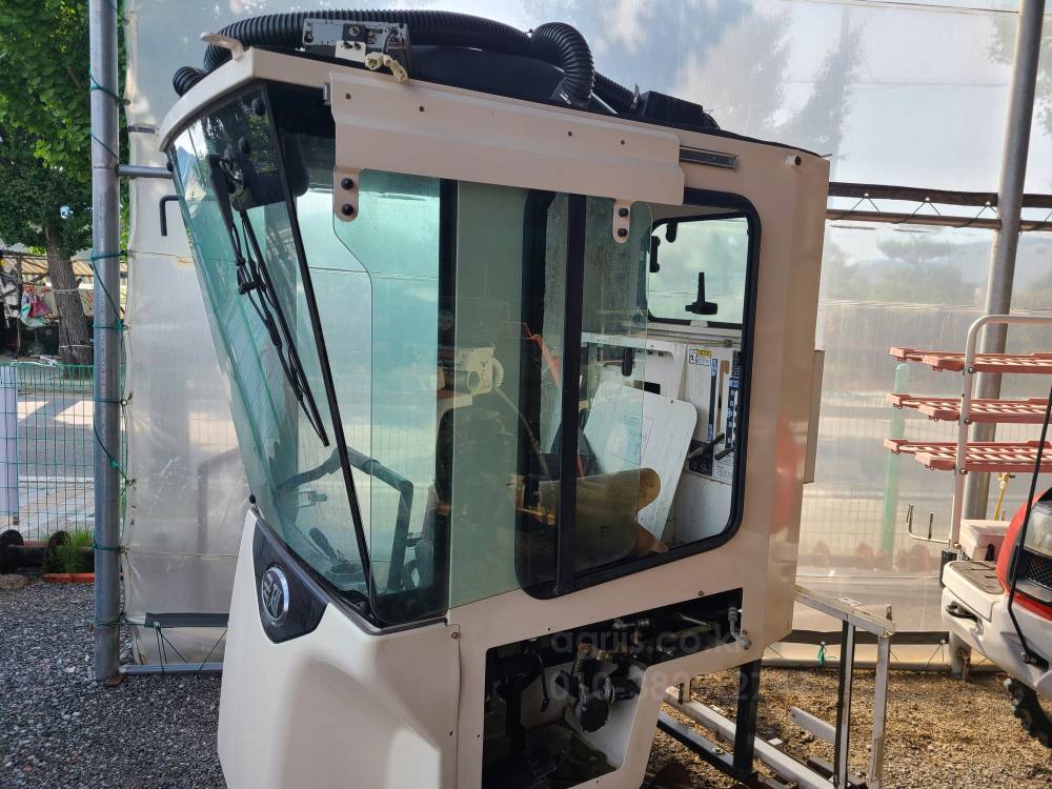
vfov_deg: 53.1
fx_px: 790
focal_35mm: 26
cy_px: 394
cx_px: 526
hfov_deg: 67.3
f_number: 1.8
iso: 40
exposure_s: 1/762
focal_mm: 5.4
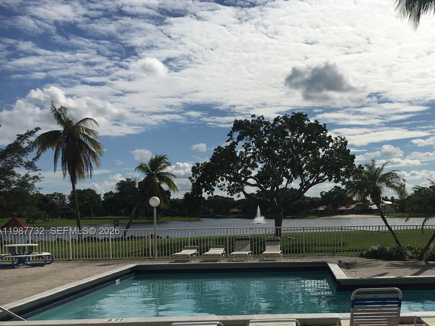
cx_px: 317
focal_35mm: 43
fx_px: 540
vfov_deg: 33.1
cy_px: 232
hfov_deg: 42.7
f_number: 2.2
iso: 25
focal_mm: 4.15
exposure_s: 1/5917
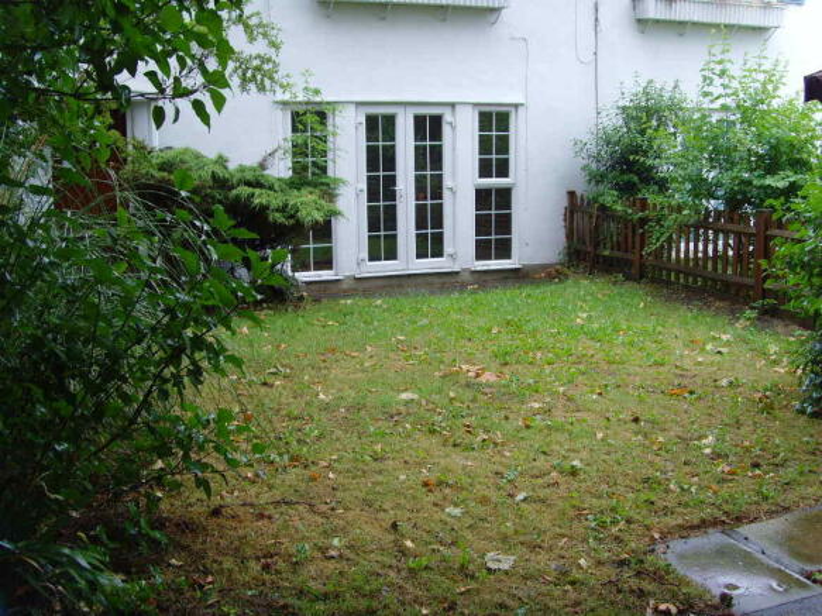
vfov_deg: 36.8
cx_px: 411
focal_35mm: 39
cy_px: 308
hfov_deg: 47.9
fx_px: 926
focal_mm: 6.6
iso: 100
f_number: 3.5
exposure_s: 1/60
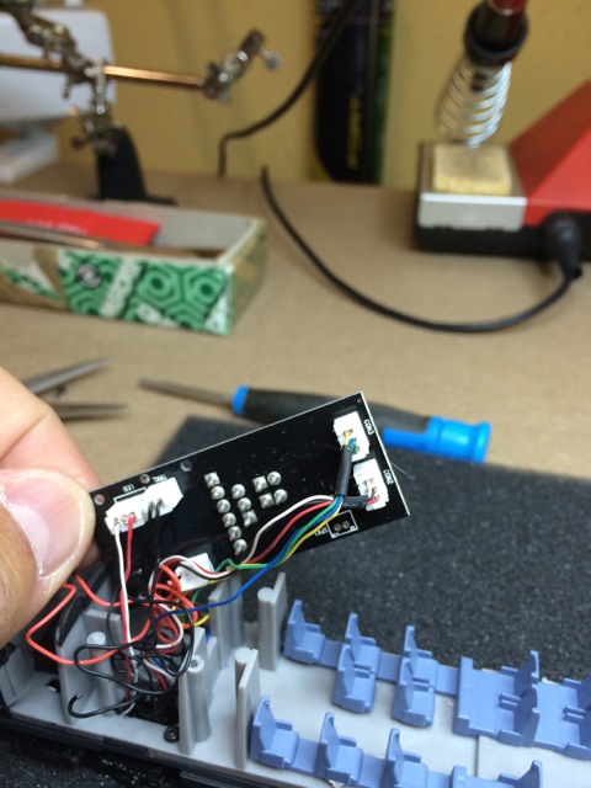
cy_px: 394
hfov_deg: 48.2
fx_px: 660
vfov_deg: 61.7
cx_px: 296
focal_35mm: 29
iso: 50
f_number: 2.2
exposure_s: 1/33
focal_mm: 4.15
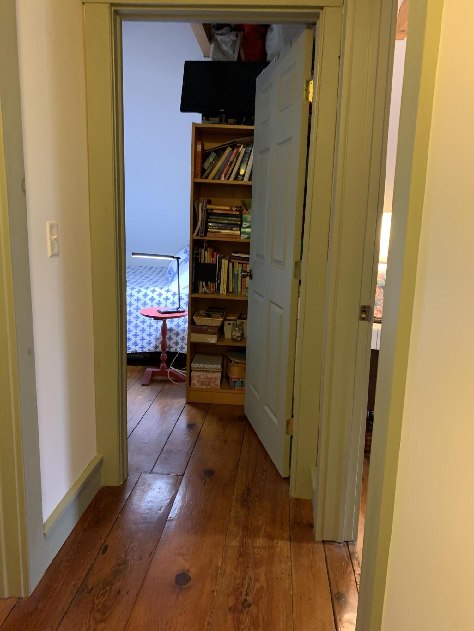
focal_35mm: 26
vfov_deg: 67.3
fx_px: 475
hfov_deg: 53.1
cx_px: 237
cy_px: 316
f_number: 1.8
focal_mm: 4.25
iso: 320
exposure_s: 1/30
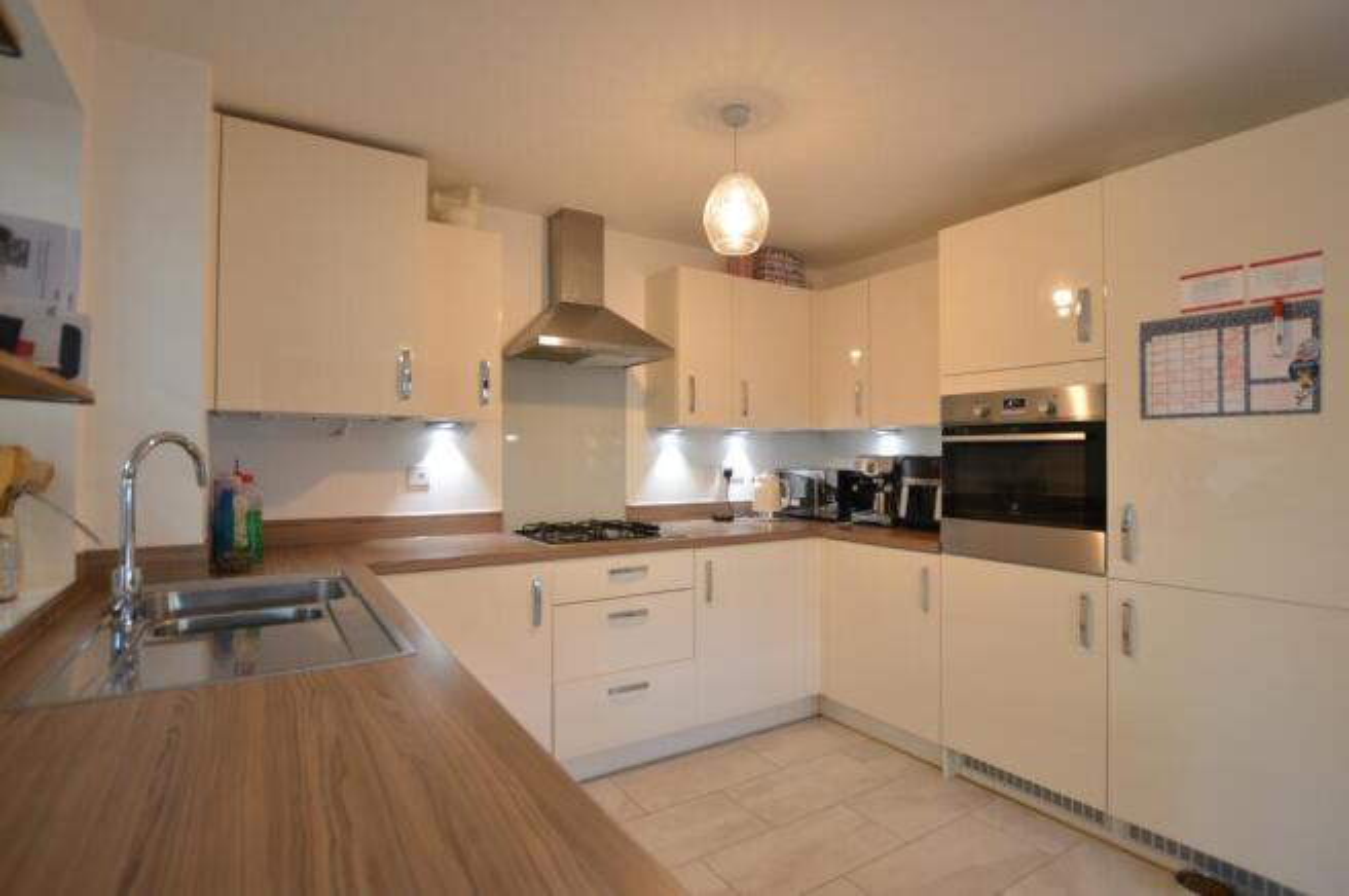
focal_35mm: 17
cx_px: 674
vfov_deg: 69.5
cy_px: 448
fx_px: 646
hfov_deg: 92.5
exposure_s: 1/15
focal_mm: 11.5
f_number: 3.5
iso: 100
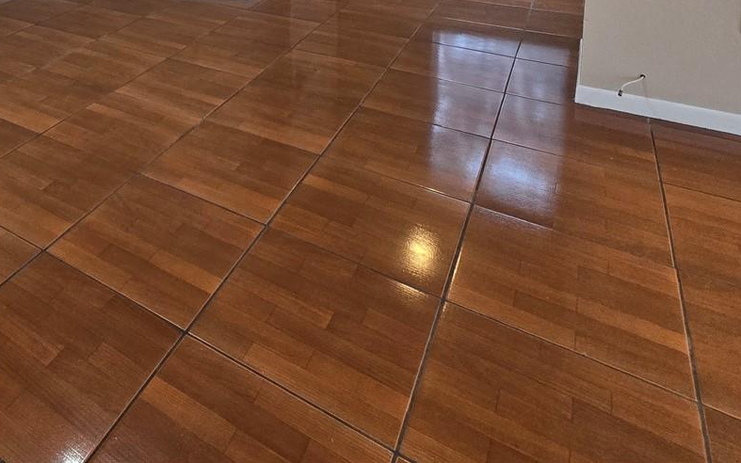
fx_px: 565
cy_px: -101
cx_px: 109
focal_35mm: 28
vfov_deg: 34.8
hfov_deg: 59.1
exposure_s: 1/60
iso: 320
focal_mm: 2.2
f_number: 2.2
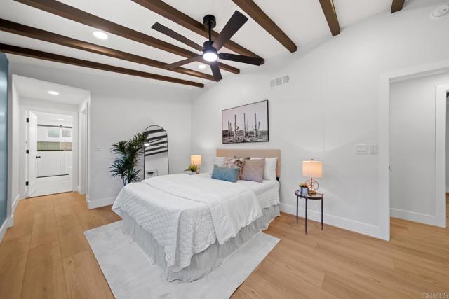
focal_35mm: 12
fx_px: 150
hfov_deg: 112.6
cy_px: 150
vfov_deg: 90.0
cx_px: 224
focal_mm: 12
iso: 200
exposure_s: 1/2
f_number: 6.3
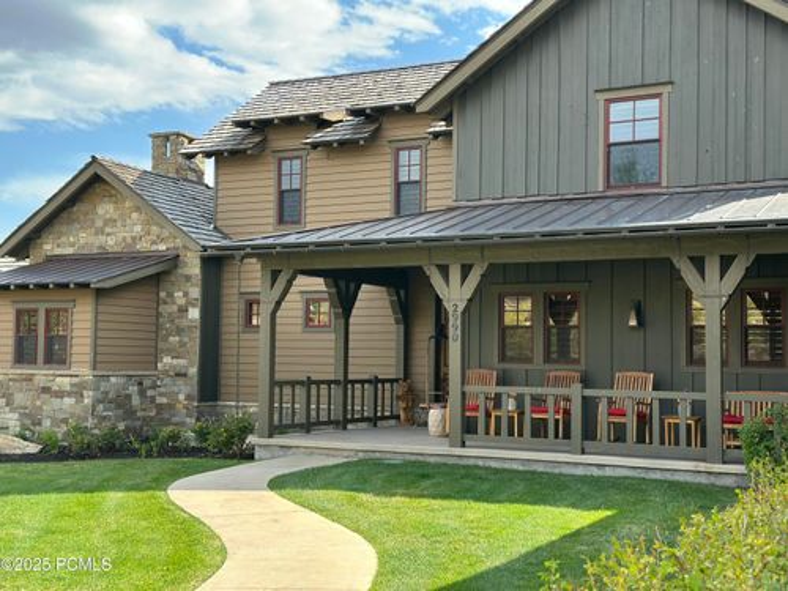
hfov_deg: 39.7
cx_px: 394
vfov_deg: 30.3
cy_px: 296
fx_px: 1093
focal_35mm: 48
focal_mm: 6.86
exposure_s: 1/1120
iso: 80
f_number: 1.78
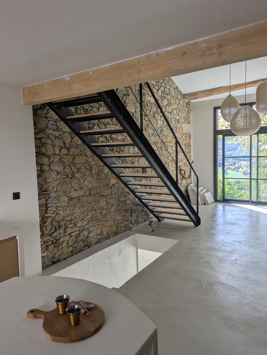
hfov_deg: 54.9
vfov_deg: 69.4
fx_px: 257
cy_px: 178
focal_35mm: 25
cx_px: 134
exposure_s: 1/267
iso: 37
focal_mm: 5.43
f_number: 1.89
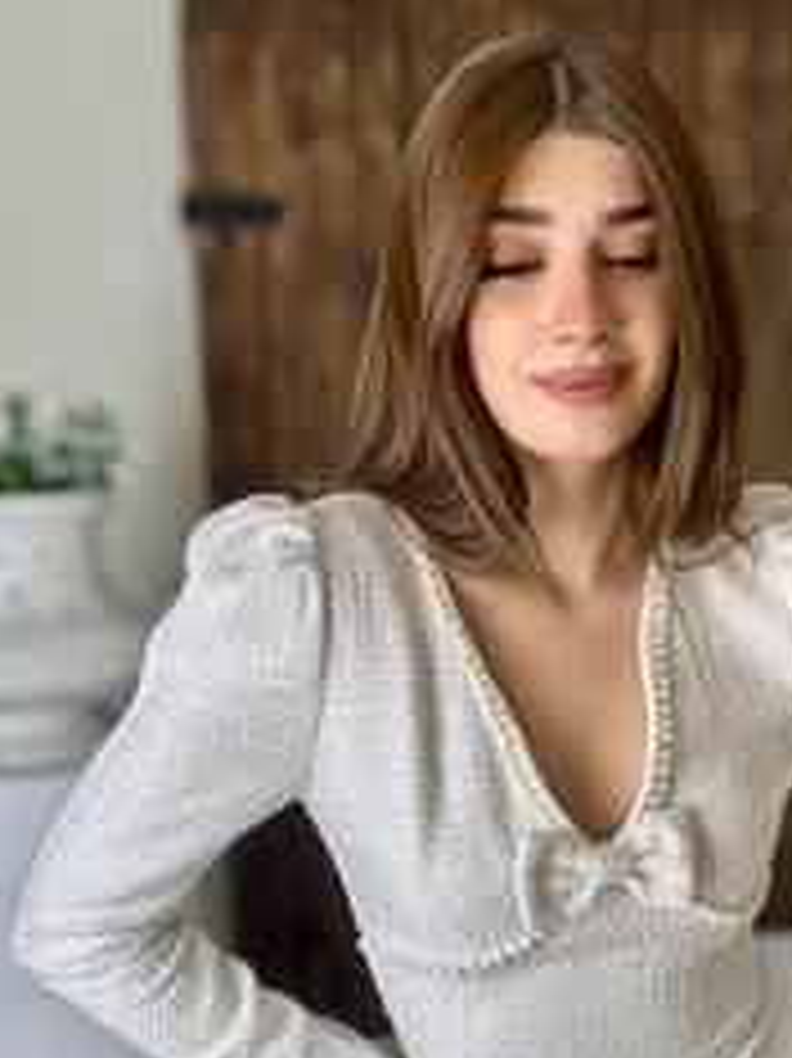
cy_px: 716
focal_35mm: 51
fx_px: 1557
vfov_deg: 37.1
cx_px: 562
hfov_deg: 28.2
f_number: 1.9
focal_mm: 2.69
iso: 20
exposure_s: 1/128
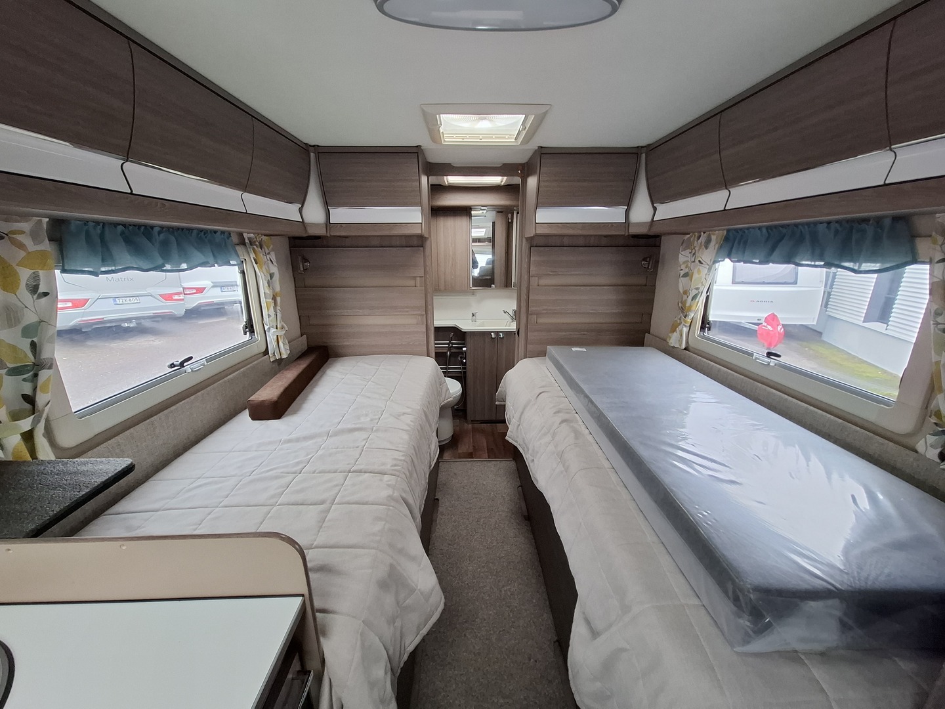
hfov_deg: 106.2
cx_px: 472
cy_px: 354
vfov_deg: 89.9
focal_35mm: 13
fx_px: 355
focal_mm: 1.74
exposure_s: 1/50
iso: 160
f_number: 2.2
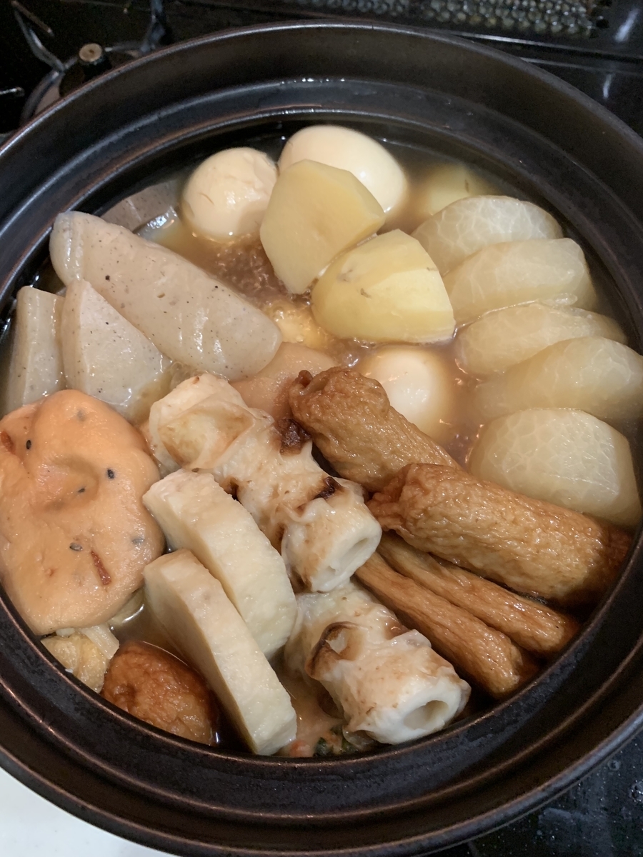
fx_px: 644
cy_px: 428
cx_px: 322
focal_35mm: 26
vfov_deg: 67.3
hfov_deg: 53.1
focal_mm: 4.25
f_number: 1.8
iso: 250
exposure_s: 1/33
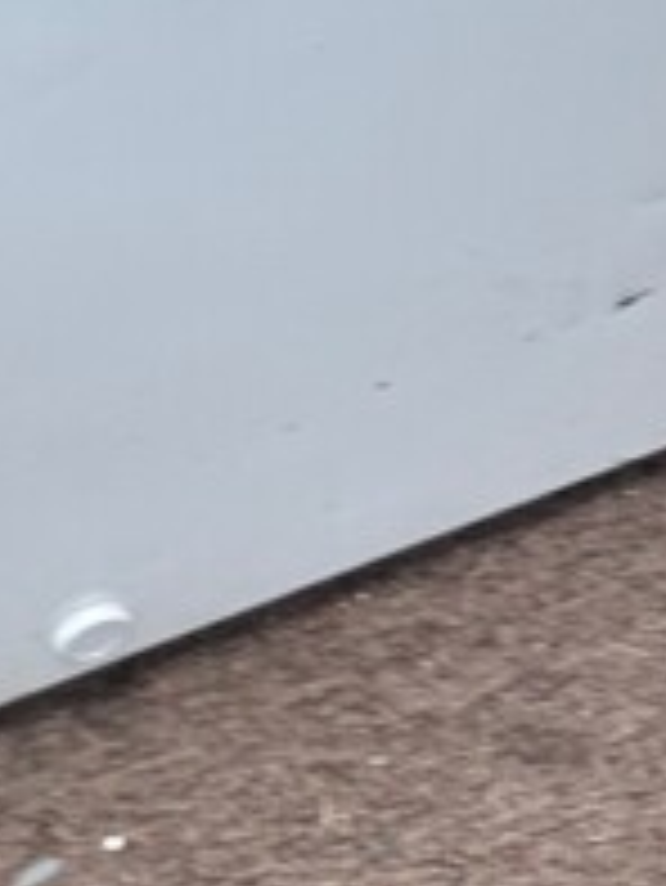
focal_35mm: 99
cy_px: -349
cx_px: 40
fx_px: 2537
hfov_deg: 14.8
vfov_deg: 18.1
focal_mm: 6.86
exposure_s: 1/60
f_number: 1.78
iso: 160
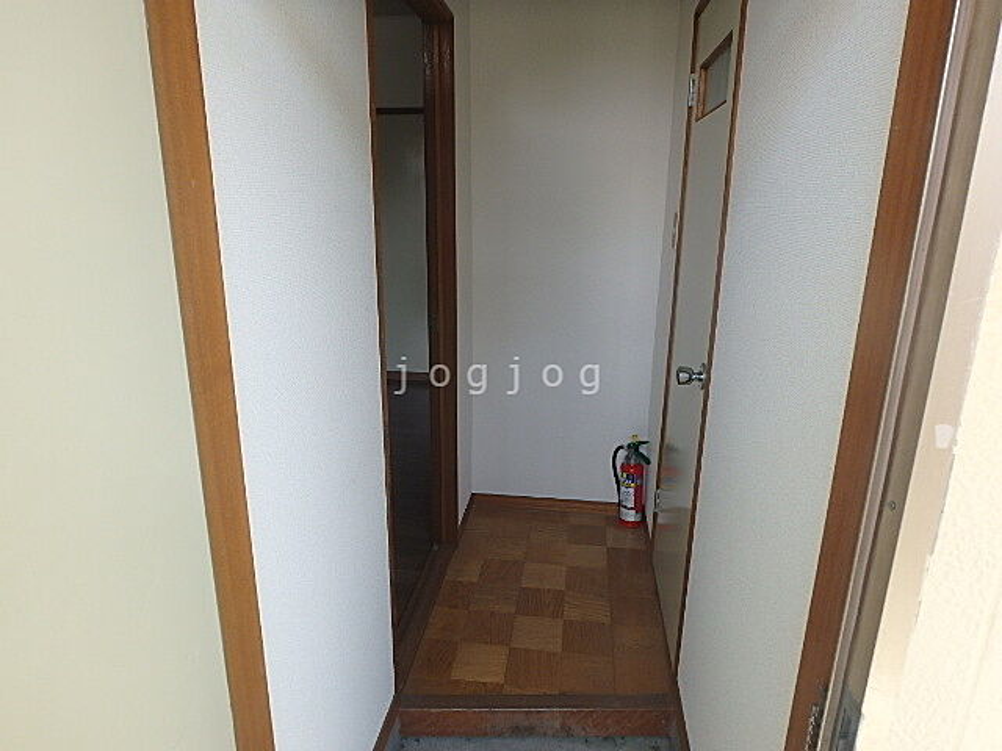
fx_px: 608
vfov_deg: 63.4
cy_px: 376
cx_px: 501
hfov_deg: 79.0
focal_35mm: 21
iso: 125
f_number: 3.5
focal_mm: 3.7
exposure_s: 1/100
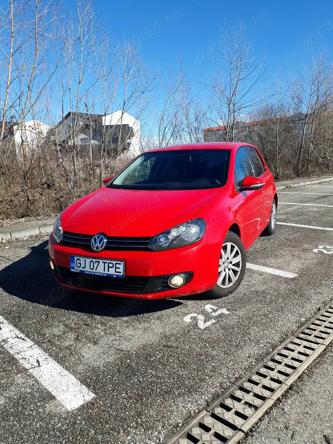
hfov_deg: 53.1
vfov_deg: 67.3
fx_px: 333
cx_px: 166
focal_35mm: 26
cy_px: 222
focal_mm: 4.32
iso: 50
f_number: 1.5
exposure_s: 1/5000
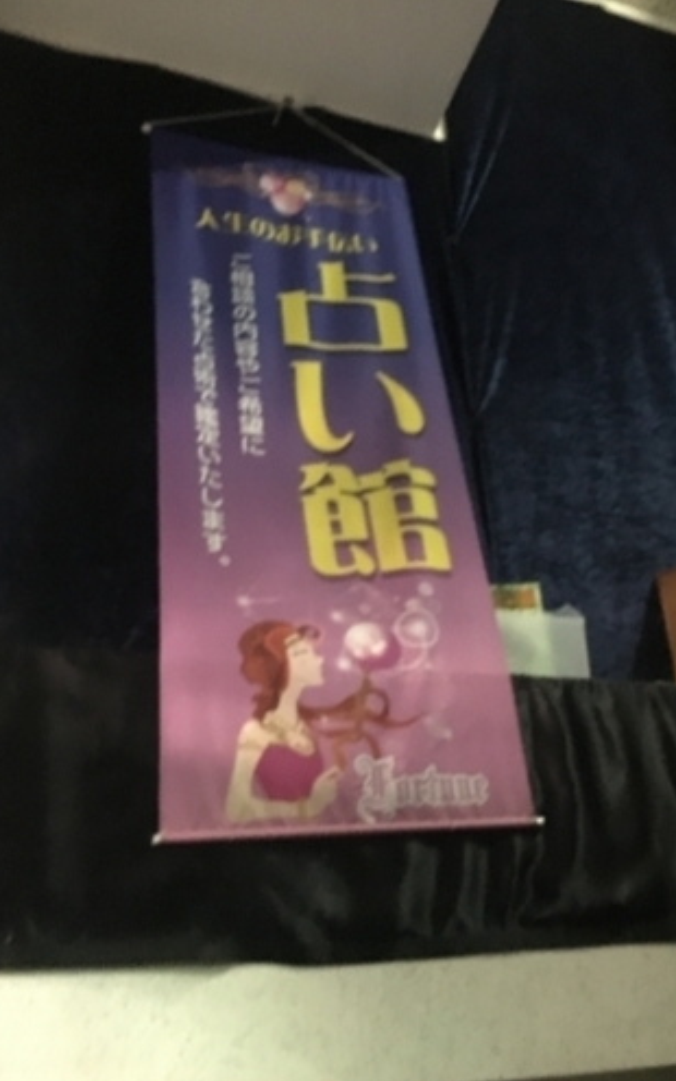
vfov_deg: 61.2
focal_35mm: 31
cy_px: 543
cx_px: 359
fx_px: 914
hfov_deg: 40.6
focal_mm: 4.15
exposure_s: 1/15
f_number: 2.2
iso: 800
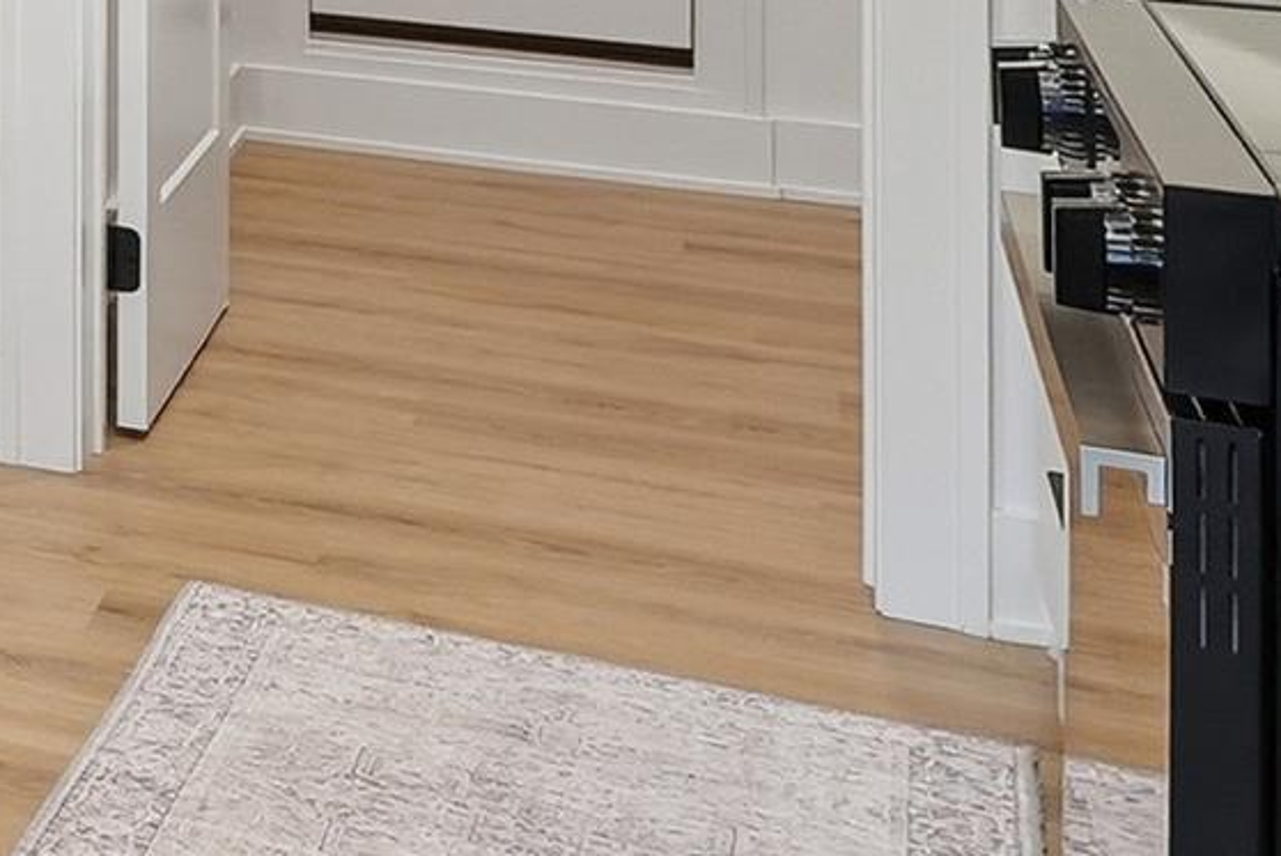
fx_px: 3062
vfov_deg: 14.5
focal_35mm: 86
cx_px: -1524
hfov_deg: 16.0
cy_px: -535
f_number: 9
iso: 250
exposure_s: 1/15
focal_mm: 16
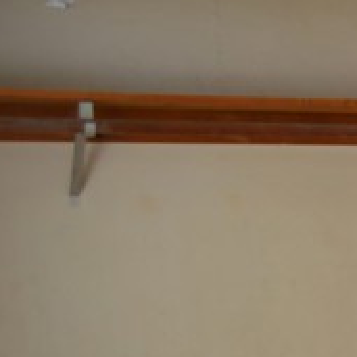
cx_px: 647
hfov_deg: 16.7
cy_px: 275
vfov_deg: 20.0
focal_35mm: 86
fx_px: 1003
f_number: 4
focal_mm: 18
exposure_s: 1/60
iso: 400
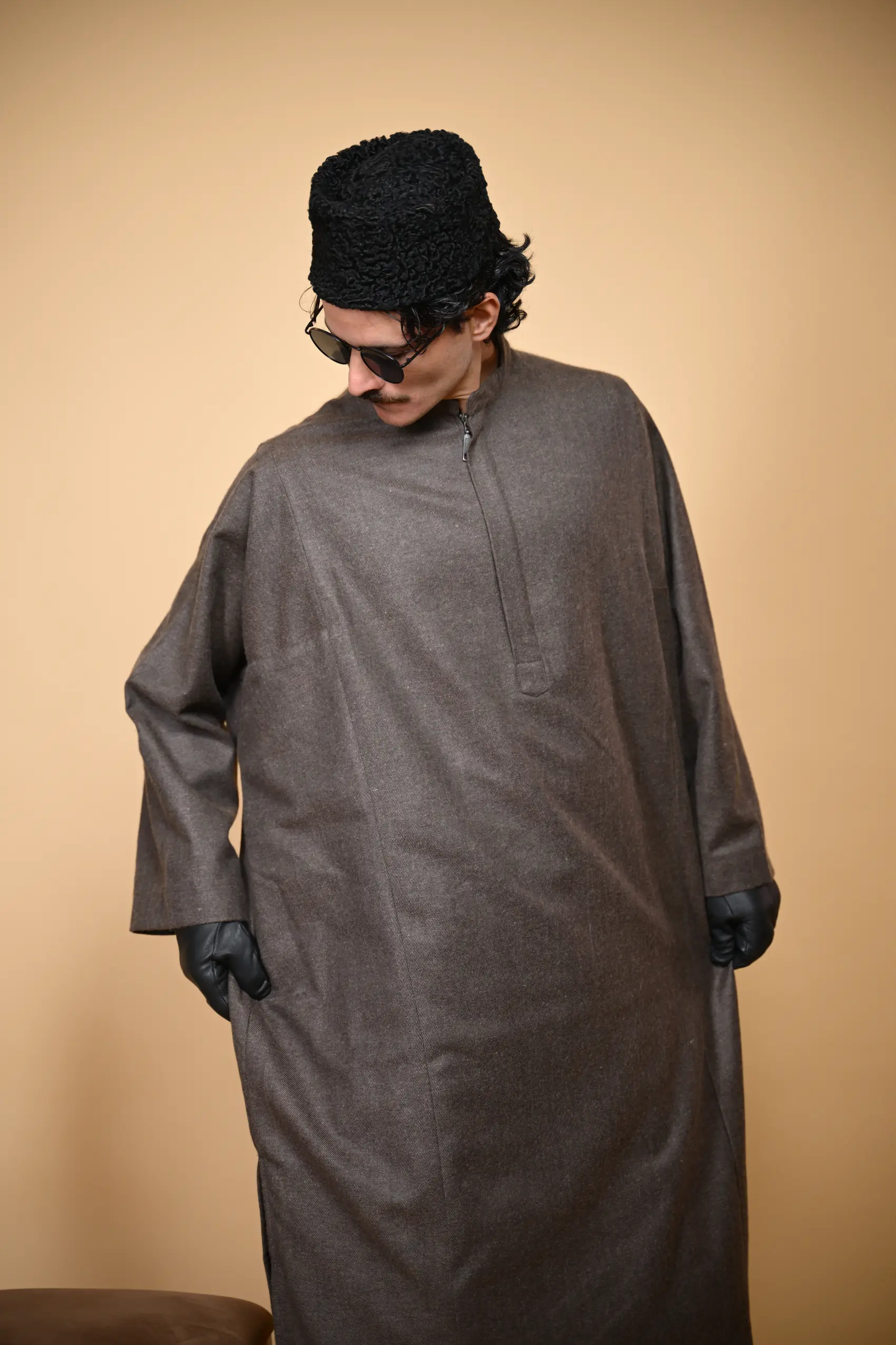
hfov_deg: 21.6
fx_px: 2352
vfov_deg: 31.9
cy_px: 672
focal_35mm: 63
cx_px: 448
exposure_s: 1/160
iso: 100
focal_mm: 63
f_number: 2.8
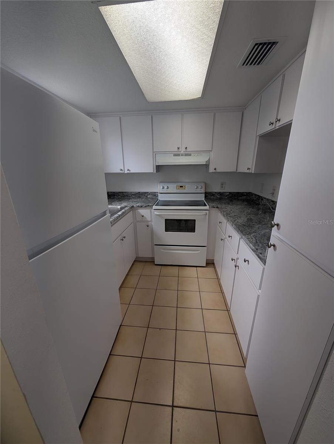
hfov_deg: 94.6
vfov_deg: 110.5
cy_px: 222
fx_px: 154
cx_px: 167
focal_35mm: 12
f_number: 1.7
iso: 45
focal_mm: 2.02
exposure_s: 1/164
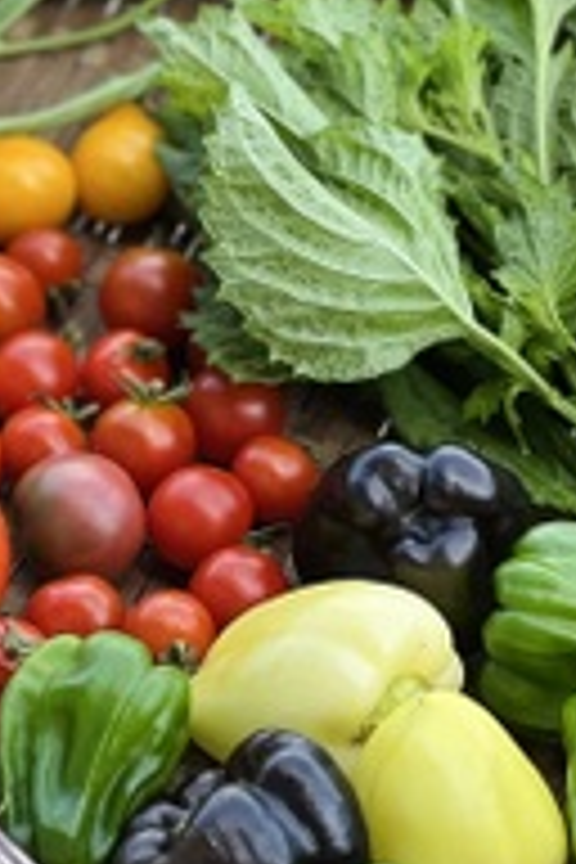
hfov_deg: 6.8
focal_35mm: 200
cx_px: -153
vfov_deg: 10.3
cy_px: 284
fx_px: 4800
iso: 32
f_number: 2.8
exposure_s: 1/121
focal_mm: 9
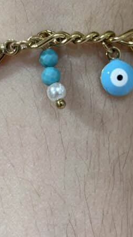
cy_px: 83
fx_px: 822
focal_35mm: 131
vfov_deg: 16.4
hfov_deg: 9.2
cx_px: 15
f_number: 1.6
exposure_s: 1/50
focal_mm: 5.96
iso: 32
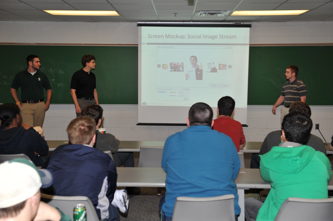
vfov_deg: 31.8
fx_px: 388
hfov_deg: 46.4
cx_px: 166
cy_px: 110
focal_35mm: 42
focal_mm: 42
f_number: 5
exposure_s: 1/60
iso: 200
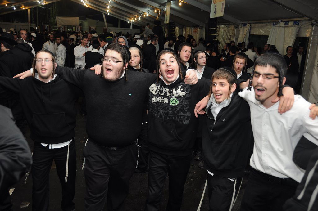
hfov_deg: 57.3
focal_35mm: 33
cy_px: 106
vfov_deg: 39.9
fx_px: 291
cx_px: 159
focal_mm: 22
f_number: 3.8
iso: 400
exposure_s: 1/200
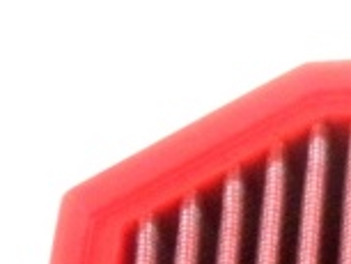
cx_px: 709
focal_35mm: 183
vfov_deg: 7.8
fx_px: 1857
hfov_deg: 10.0
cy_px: 530
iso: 400
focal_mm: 5.7
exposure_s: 1/45.2
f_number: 2.8
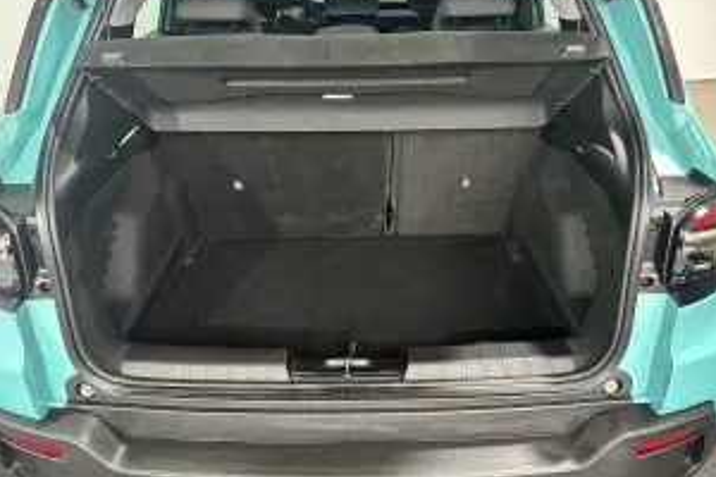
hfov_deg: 61.9
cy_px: 210
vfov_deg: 43.5
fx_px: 597
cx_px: 351
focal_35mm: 30
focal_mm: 6.86
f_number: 1.78
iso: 400
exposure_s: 1/50
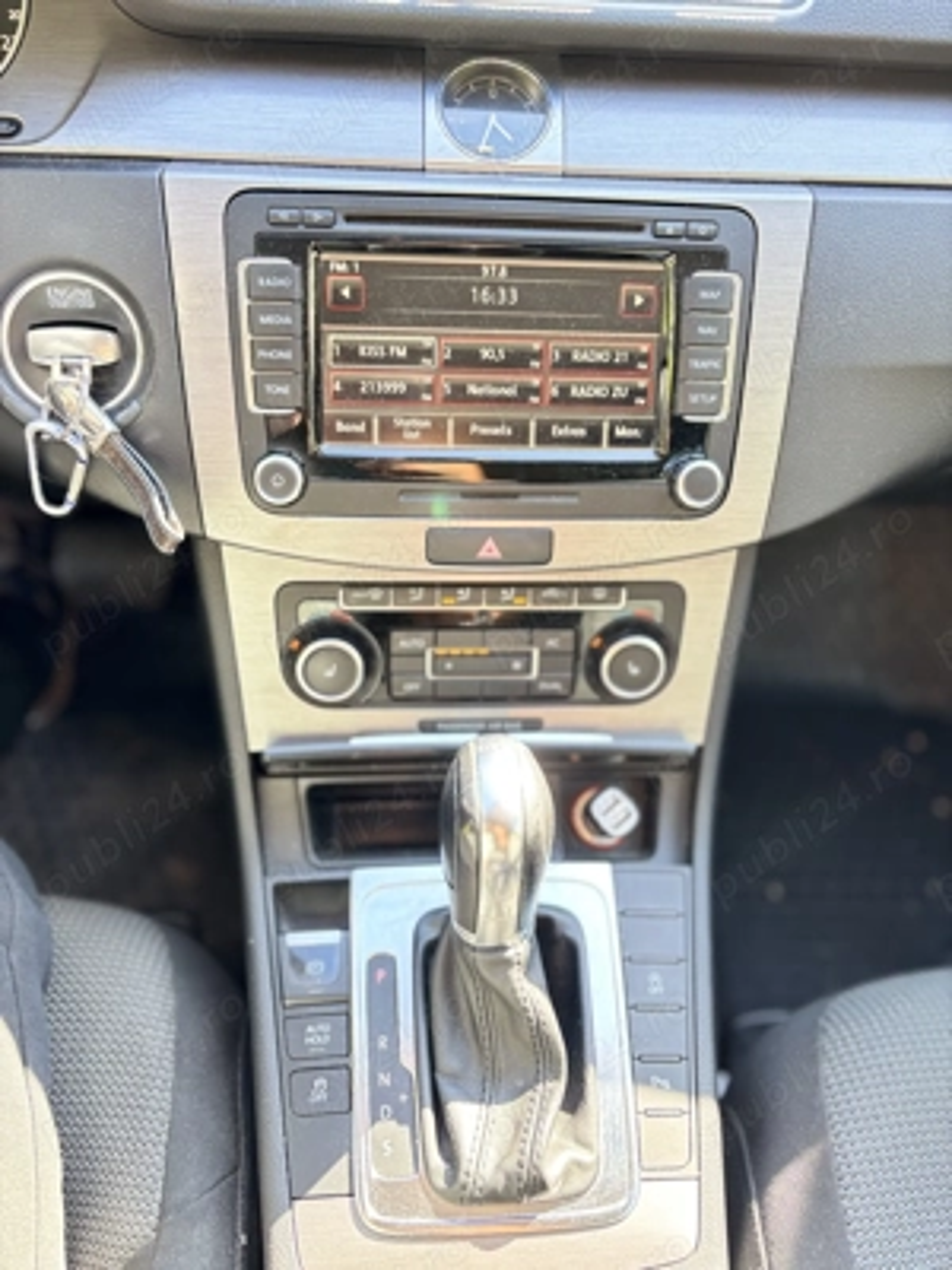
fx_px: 953
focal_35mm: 26
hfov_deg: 53.1
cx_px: 476
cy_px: 635
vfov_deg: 67.3
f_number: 1.6
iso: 100
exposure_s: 1/50
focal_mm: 5.96
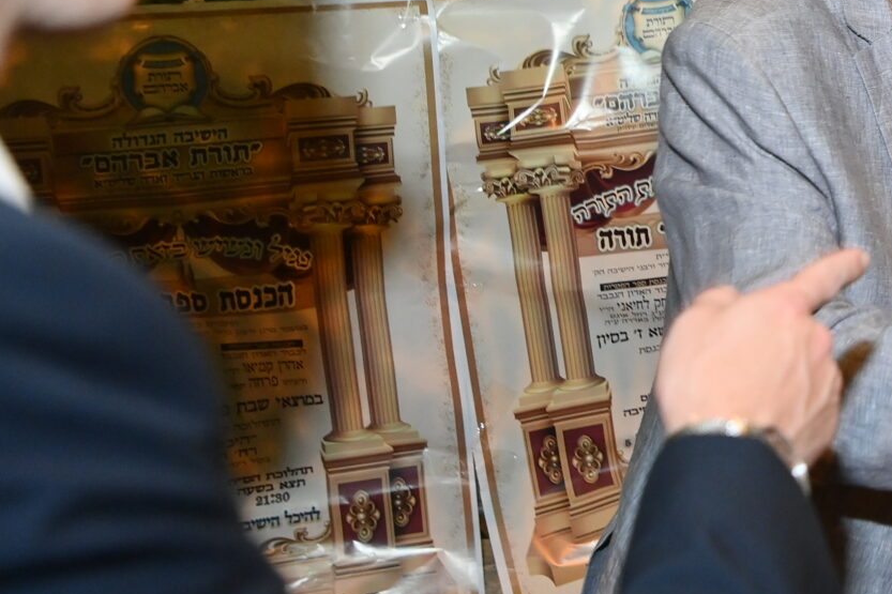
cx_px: 1045
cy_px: 47
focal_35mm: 59
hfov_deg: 29.6
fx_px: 1462
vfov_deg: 22.4
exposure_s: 1/100
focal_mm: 24
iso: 3200
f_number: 3.5
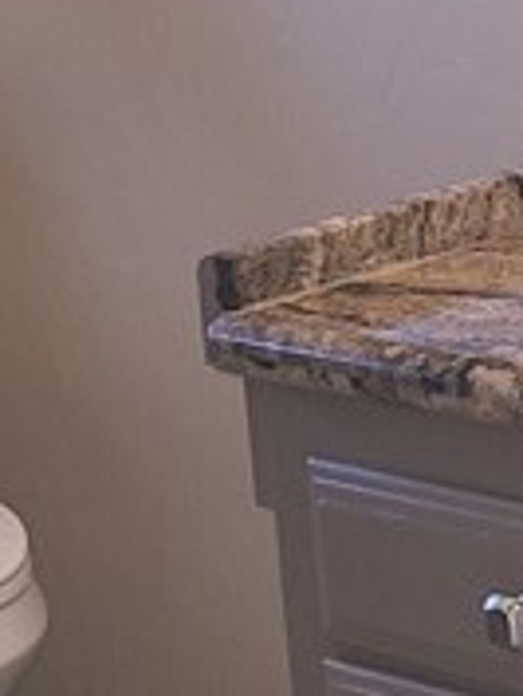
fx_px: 3018
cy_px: -118
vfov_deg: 12.9
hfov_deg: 9.3
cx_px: 1054
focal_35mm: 150
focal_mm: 5.4
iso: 100
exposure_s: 1/40
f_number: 1.8
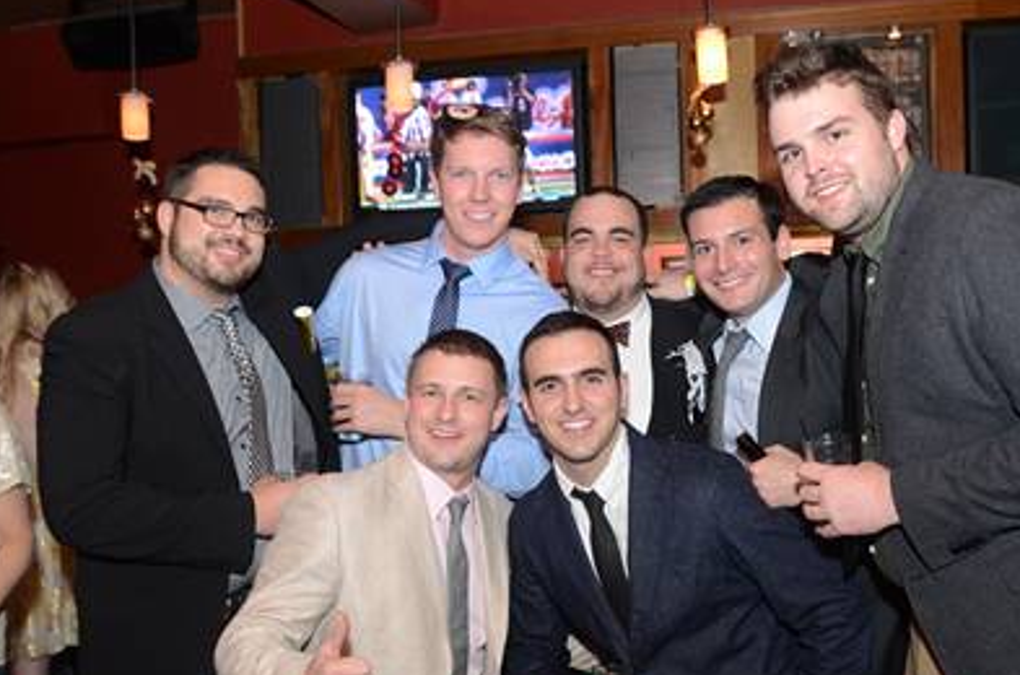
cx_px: 579
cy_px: 395
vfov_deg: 36.9
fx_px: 1009
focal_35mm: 36
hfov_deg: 53.5
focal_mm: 17
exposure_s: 1/30
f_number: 4
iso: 1250
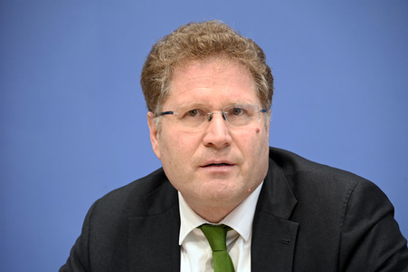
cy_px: 136
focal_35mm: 190
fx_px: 2152
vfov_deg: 7.2
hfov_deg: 10.8
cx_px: 204
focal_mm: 190
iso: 4000
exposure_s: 1/320
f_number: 5.6
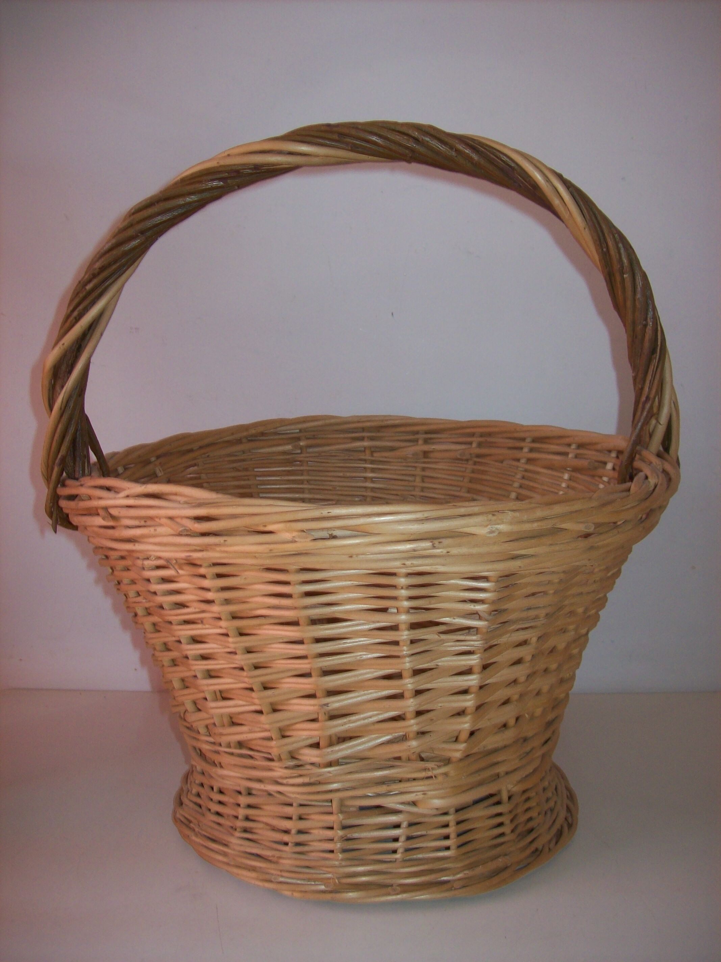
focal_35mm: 36
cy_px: 481
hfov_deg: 39.6
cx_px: 360
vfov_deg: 51.4
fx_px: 1000
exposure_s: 1/64
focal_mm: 6
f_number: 2.7
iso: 80
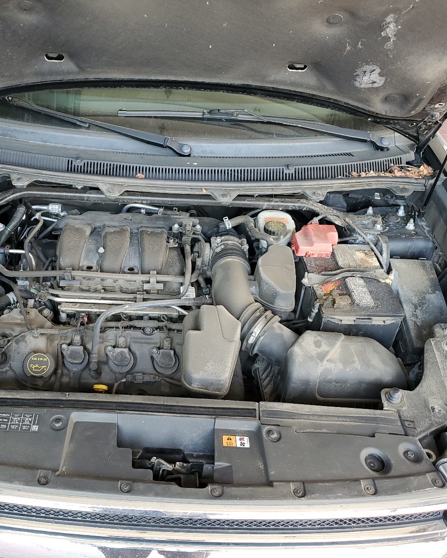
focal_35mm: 34
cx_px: 161
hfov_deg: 42.9
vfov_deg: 52.8
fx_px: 562
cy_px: 278
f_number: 1.5
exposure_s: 1/120
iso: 69
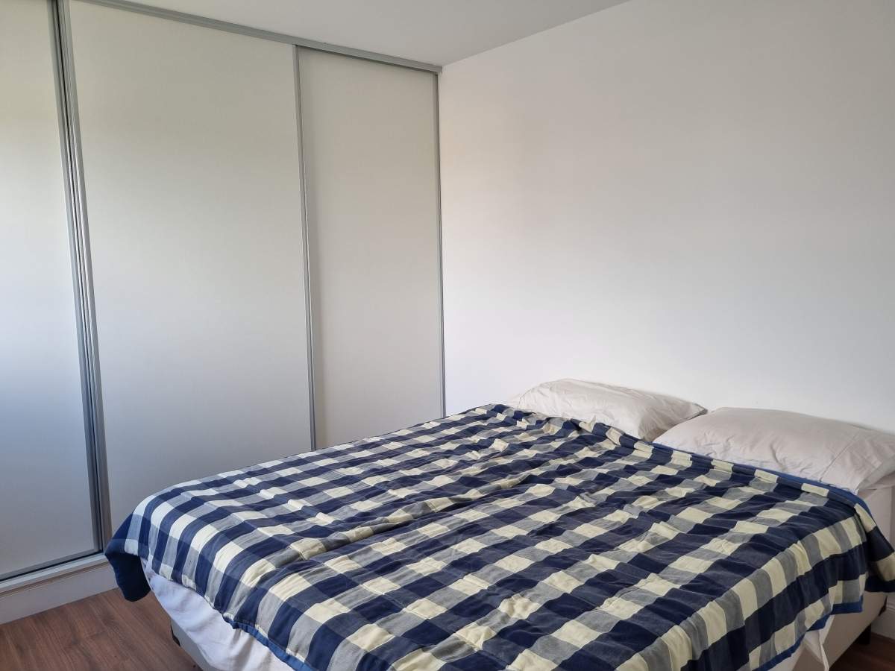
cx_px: 448
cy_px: 336
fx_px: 672
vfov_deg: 53.1
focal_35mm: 26
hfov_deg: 67.3
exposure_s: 1/101
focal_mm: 5.4
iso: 50
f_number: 1.8
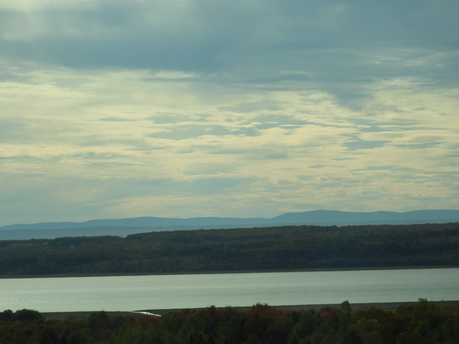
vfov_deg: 8.7
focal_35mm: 170
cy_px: 172
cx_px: 230
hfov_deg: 11.6
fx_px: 2254
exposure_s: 1/800
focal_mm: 30.5
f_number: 5.2
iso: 100
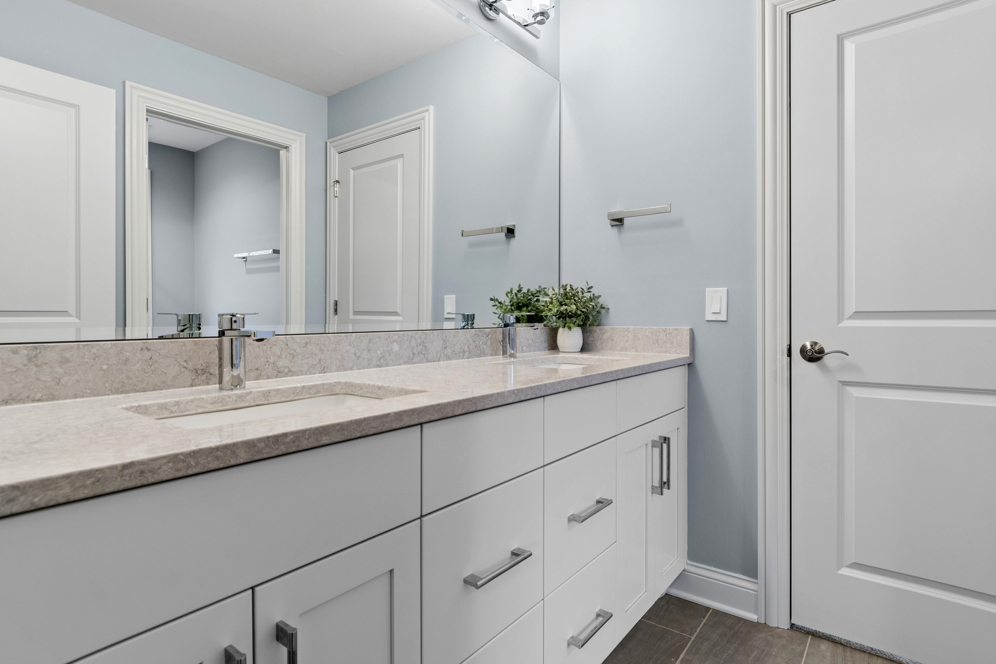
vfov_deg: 67.4
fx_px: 498
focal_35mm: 18
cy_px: 332
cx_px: 498
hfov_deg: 90.0
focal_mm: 12
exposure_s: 1/13
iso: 320
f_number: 8
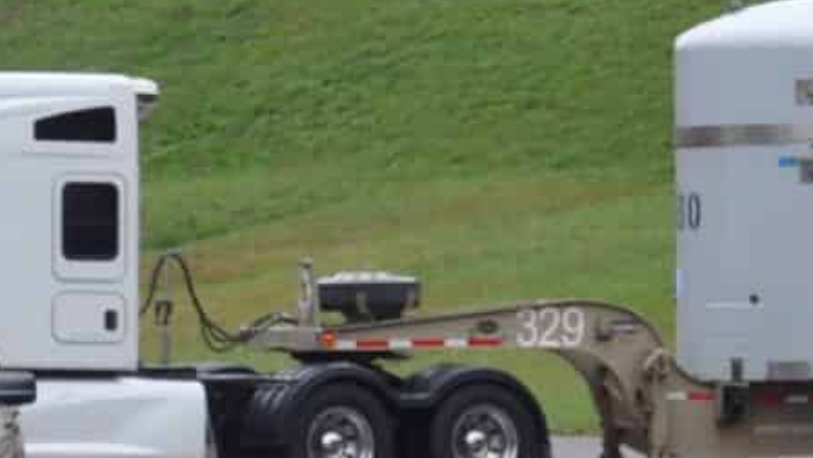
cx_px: 342
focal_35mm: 521
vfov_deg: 2.3
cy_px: 214
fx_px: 11238
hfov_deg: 4.1
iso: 200
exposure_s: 1/160
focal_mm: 58
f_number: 6.3
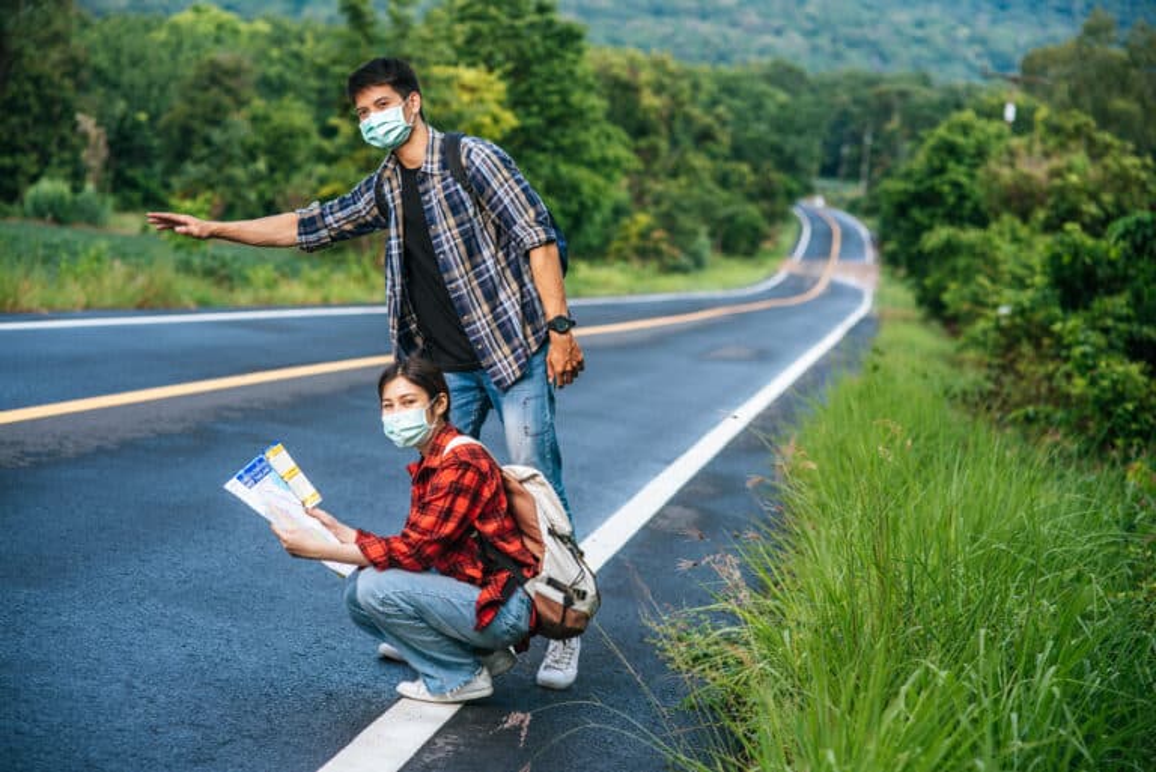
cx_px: 578
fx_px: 2731
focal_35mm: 85
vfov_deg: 16.1
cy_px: 386
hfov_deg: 23.9
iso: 64
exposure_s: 1/400
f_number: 2.8
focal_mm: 85
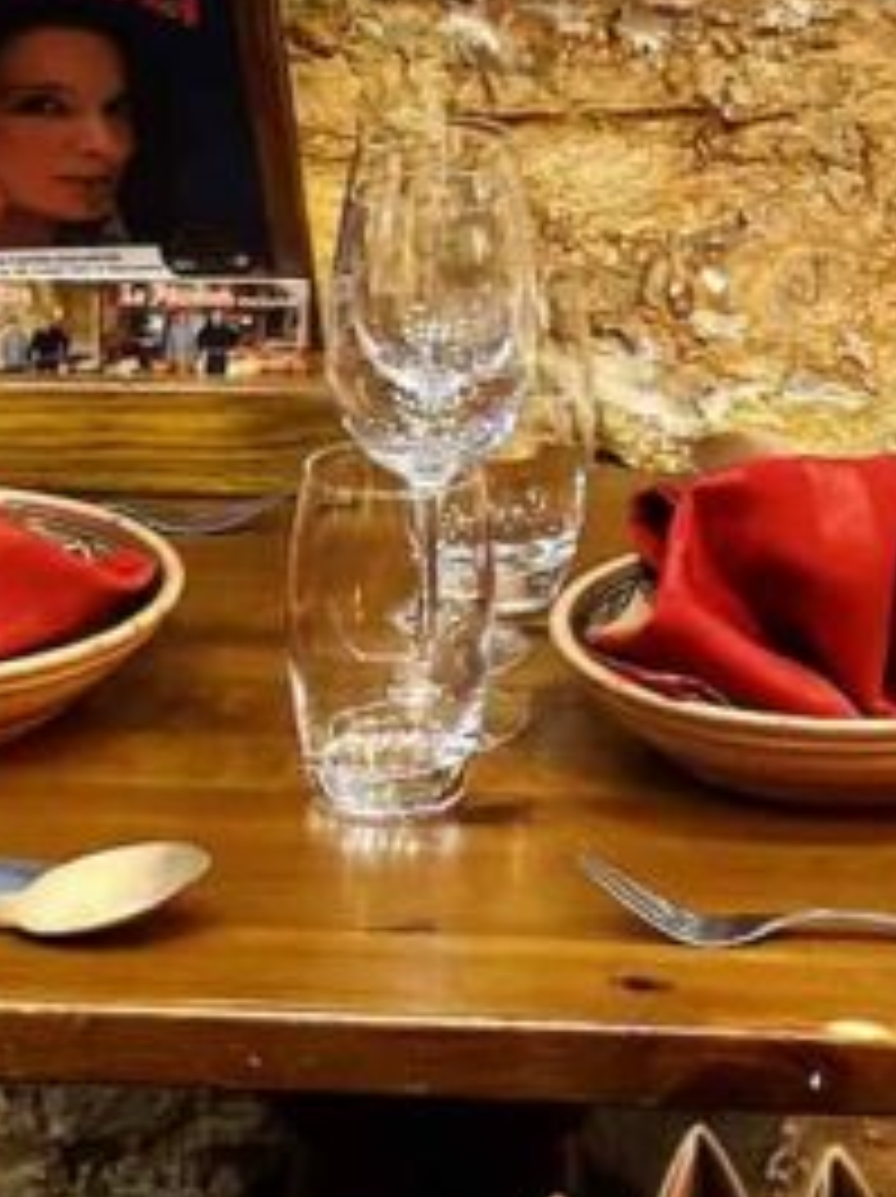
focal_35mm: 185
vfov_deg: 10.1
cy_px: -900
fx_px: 6395
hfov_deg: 8.0
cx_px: 729
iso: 400
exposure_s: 1/33
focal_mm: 6.86
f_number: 1.78
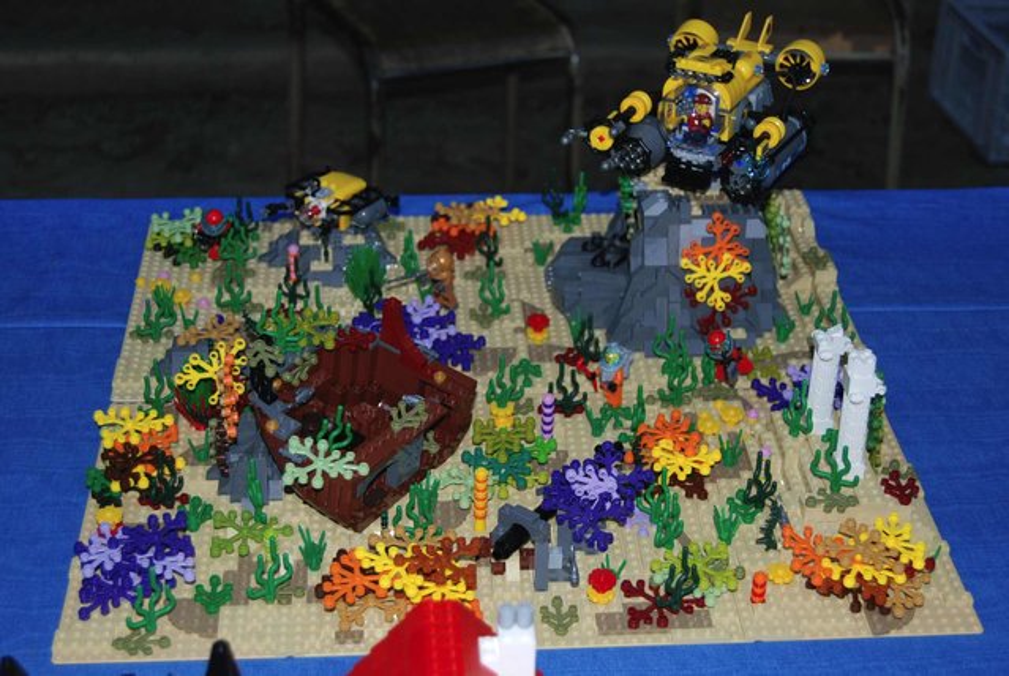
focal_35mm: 63
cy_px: 338
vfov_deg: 21.6
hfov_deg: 31.8
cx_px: 504
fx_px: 1768
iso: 200
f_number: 5.3
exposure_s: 1/60
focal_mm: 42
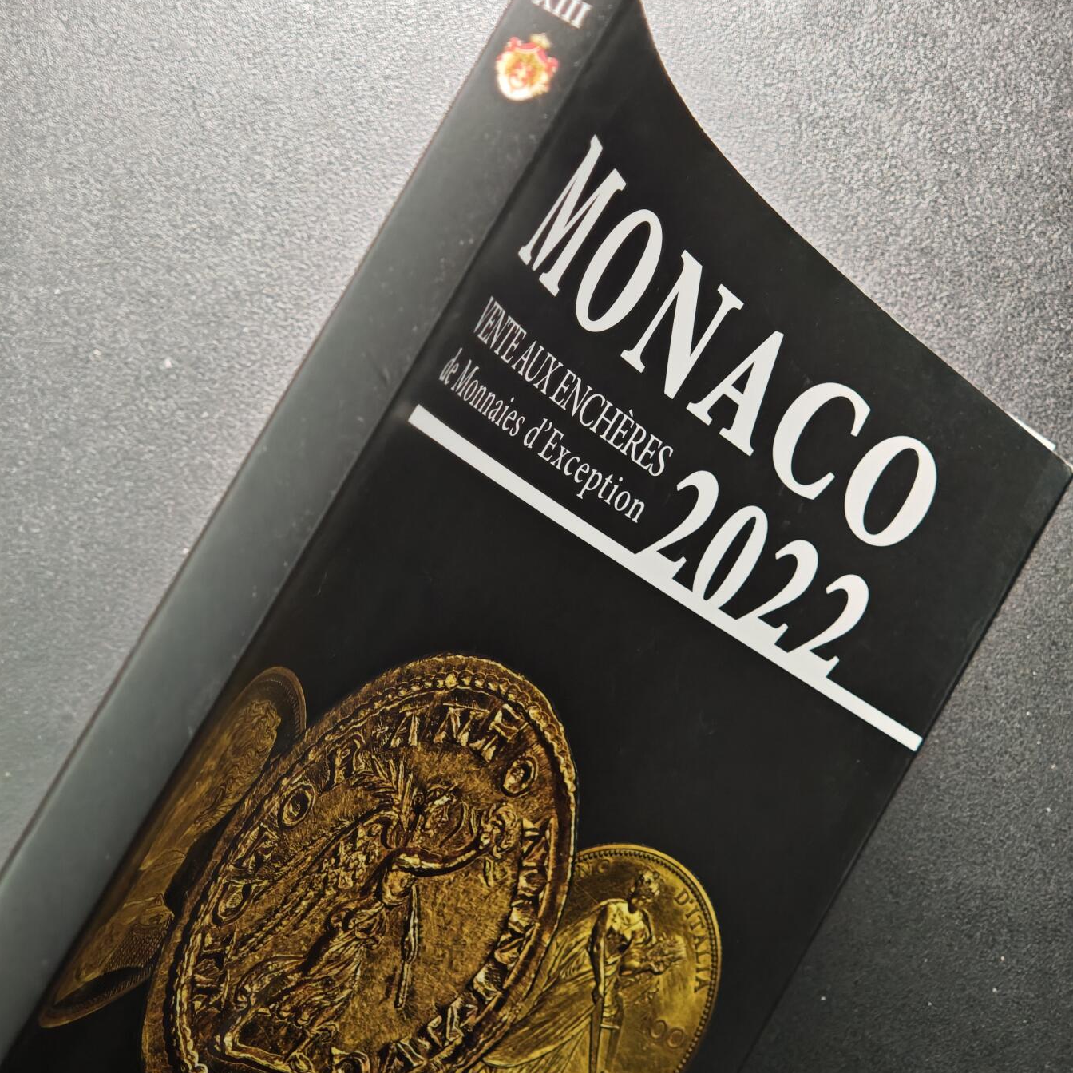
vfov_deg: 24.3
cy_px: 595
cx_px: 535
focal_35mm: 71
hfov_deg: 24.3
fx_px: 2490
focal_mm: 9
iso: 800
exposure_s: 1/33.6
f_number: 2
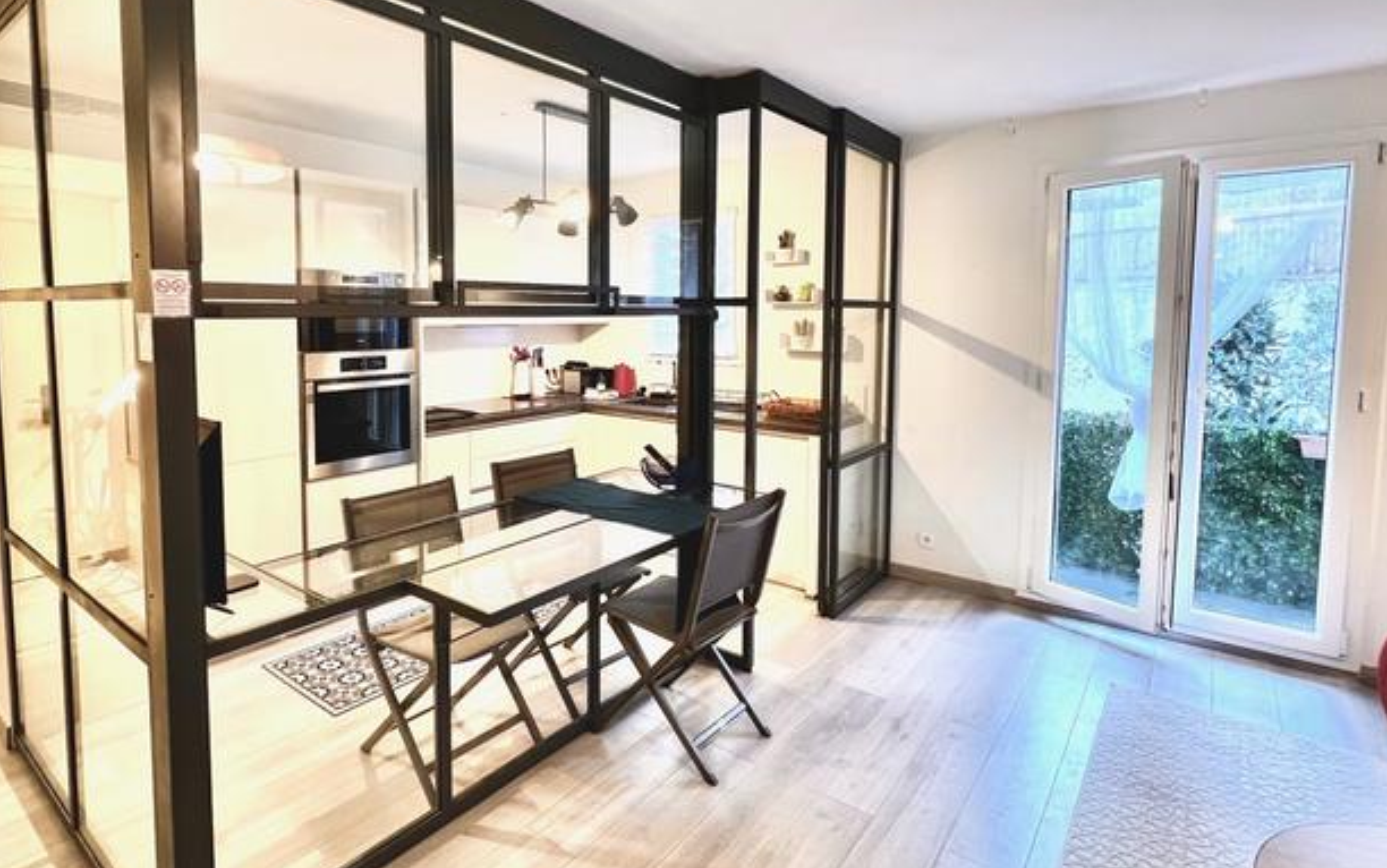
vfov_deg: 64.6
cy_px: 360
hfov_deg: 90.6
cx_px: 610
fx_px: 681
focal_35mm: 18
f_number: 1.8
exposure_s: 1/50
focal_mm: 1.57
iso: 200
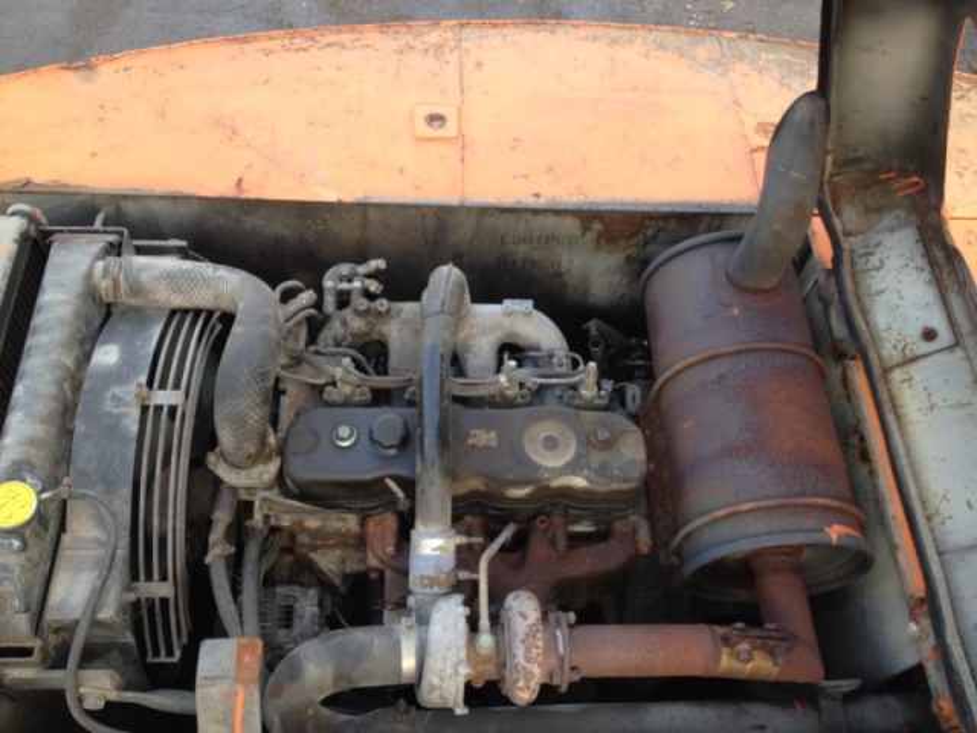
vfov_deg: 40.7
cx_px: 488
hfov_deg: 52.6
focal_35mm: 35
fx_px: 988
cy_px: 366
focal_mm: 4.28
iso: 100
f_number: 2.4
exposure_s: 1/120
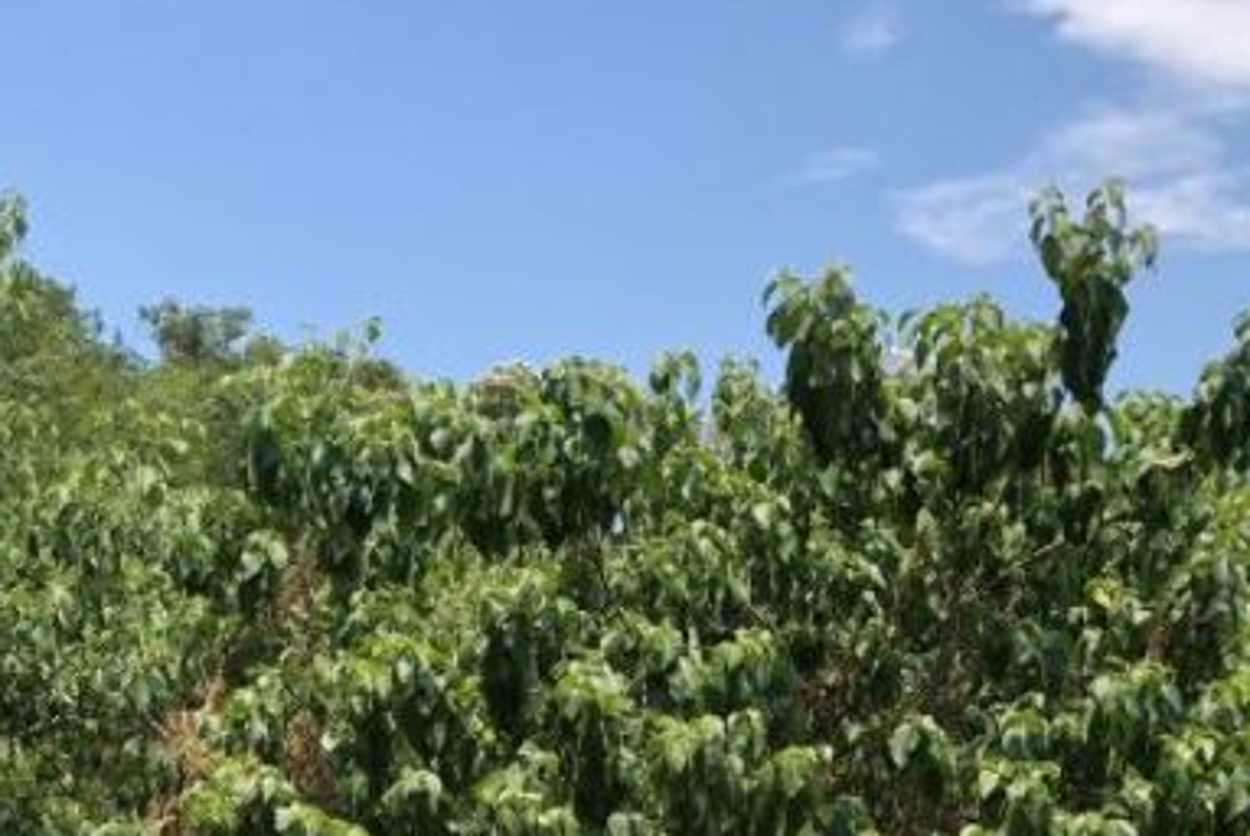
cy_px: 1101
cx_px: 372
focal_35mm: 81
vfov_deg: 16.0
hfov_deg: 24.9
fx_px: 2815
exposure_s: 1/1171
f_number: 1.8
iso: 20
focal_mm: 3.99
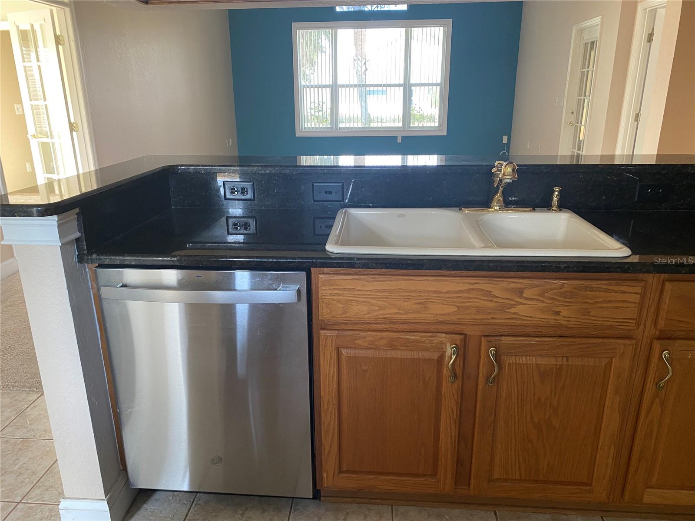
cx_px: 348
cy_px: 260
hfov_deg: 67.3
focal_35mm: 26
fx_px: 522
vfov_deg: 53.1
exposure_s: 1/60
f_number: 1.8
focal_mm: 4.25
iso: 200
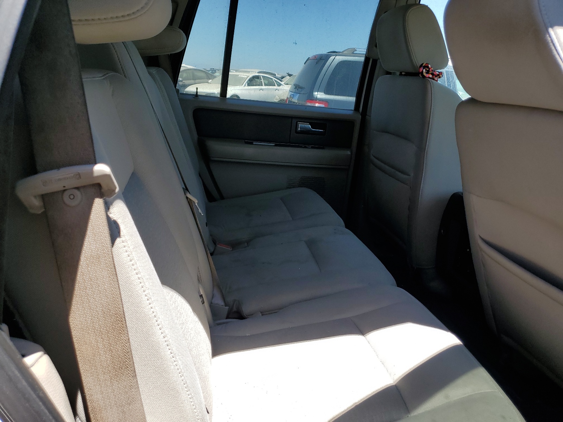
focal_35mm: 26
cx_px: 282
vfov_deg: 53.1
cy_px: 211
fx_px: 423
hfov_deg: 67.3
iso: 50
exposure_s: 1/833
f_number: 1.5
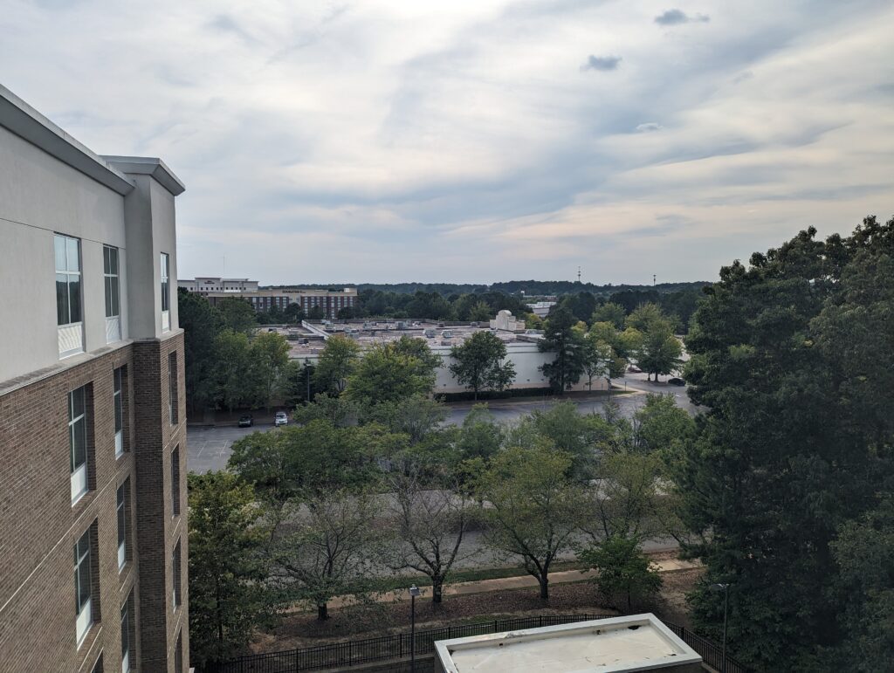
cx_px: 447
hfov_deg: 71.5
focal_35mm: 24
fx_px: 621
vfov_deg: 56.9
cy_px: 336
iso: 48
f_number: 1.85
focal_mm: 6.81
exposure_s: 1/1984
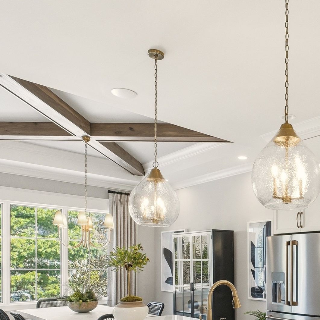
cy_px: 275
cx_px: 298
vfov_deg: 43.0
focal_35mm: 36
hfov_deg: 41.7
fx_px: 377
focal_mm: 10
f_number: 9
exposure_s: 1/320
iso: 400
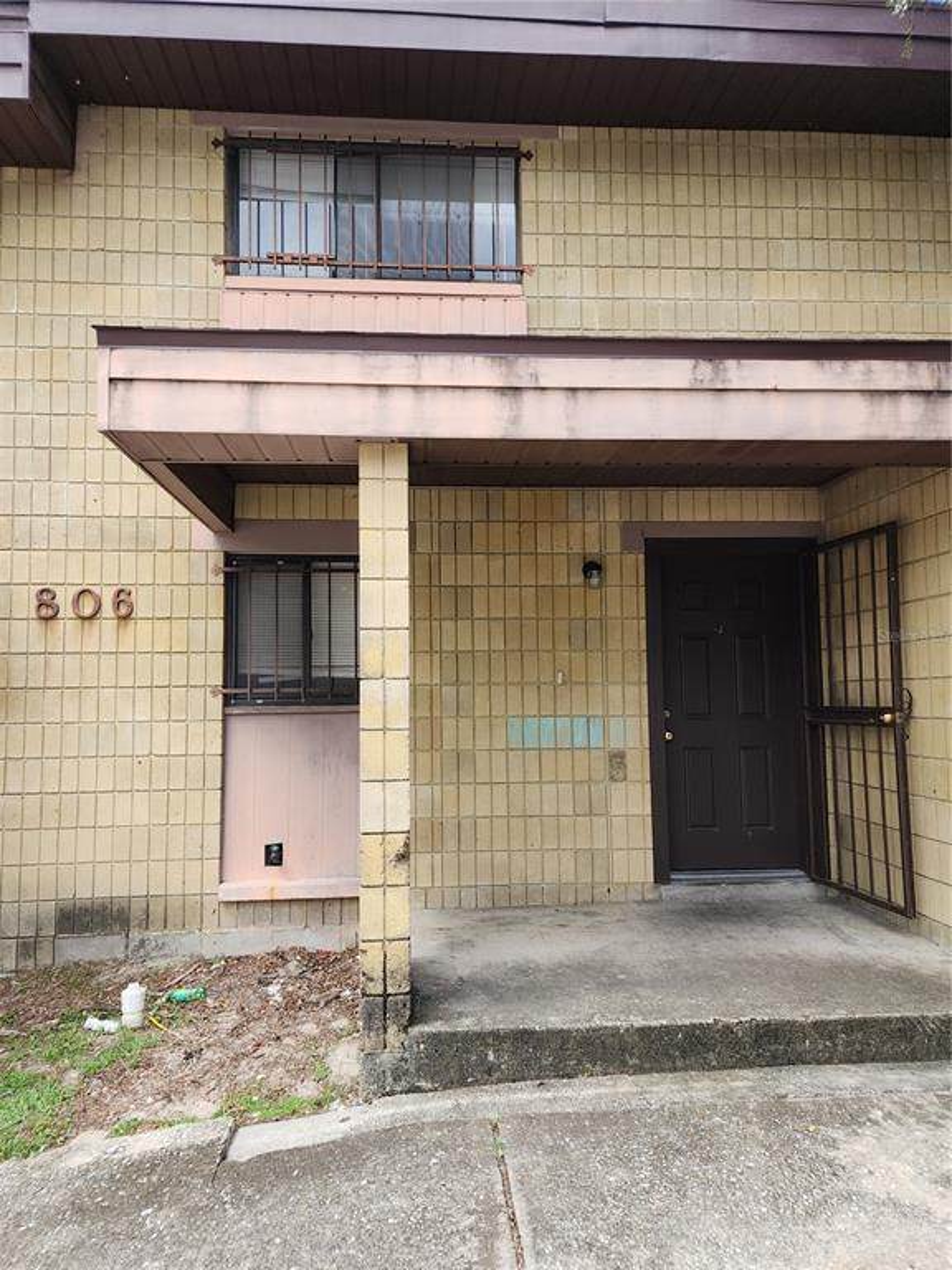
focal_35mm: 23
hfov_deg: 58.9
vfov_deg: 73.9
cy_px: 635
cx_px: 476
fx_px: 843
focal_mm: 6.4
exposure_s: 1/208
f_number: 1.8
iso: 12
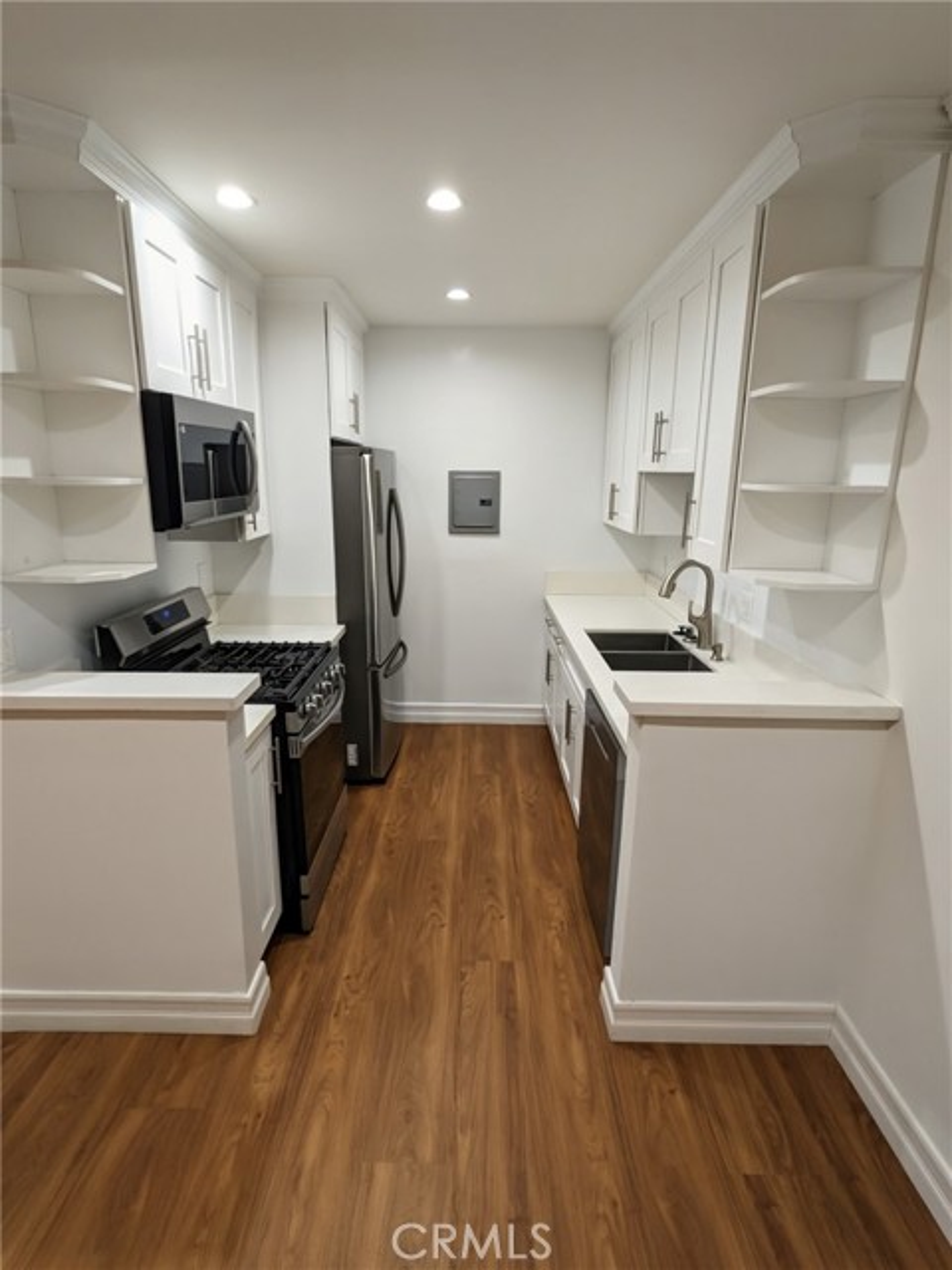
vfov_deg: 94.5
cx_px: 476
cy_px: 635
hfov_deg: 78.1
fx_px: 587
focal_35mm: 16
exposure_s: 1/24
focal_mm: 2.22
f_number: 2.2
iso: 52
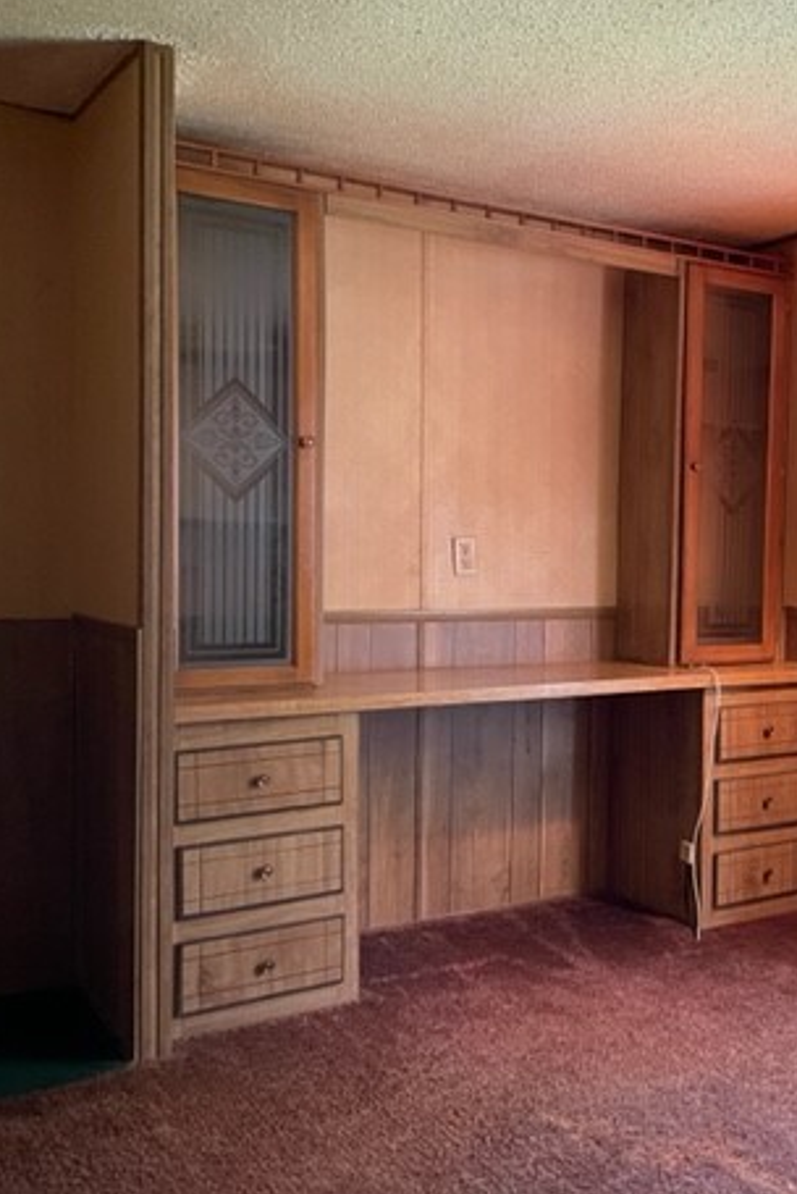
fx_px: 1260
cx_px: 697
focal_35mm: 38
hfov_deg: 33.5
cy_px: 609
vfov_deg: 50.7
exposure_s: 1/60
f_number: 1.6
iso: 400
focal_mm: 4.2
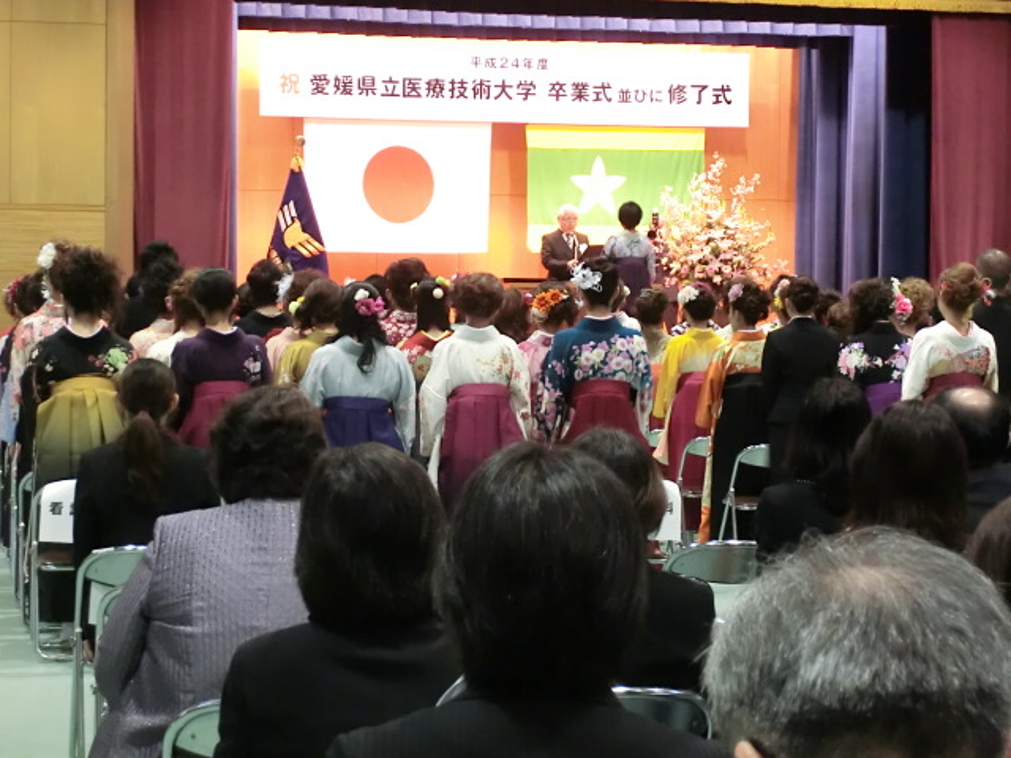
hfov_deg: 23.0
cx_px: 506
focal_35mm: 85
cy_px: 379
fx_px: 2483
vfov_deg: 17.4
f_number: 5.6
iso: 800
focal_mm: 14.9
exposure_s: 1/25
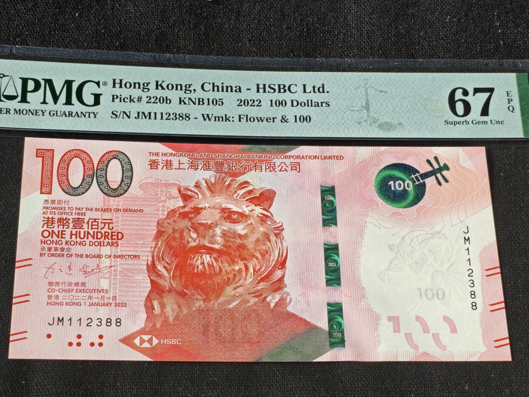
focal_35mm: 78
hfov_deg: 25.0
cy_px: 198
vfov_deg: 18.9
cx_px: 264
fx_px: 1192
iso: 50
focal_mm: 4.94
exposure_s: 1/399
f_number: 1.5
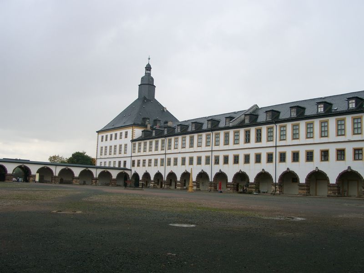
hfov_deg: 54.0
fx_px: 358
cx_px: 182
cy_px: 136
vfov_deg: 41.8
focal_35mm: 34
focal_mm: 7.13
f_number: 2.8
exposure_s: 1/86.1
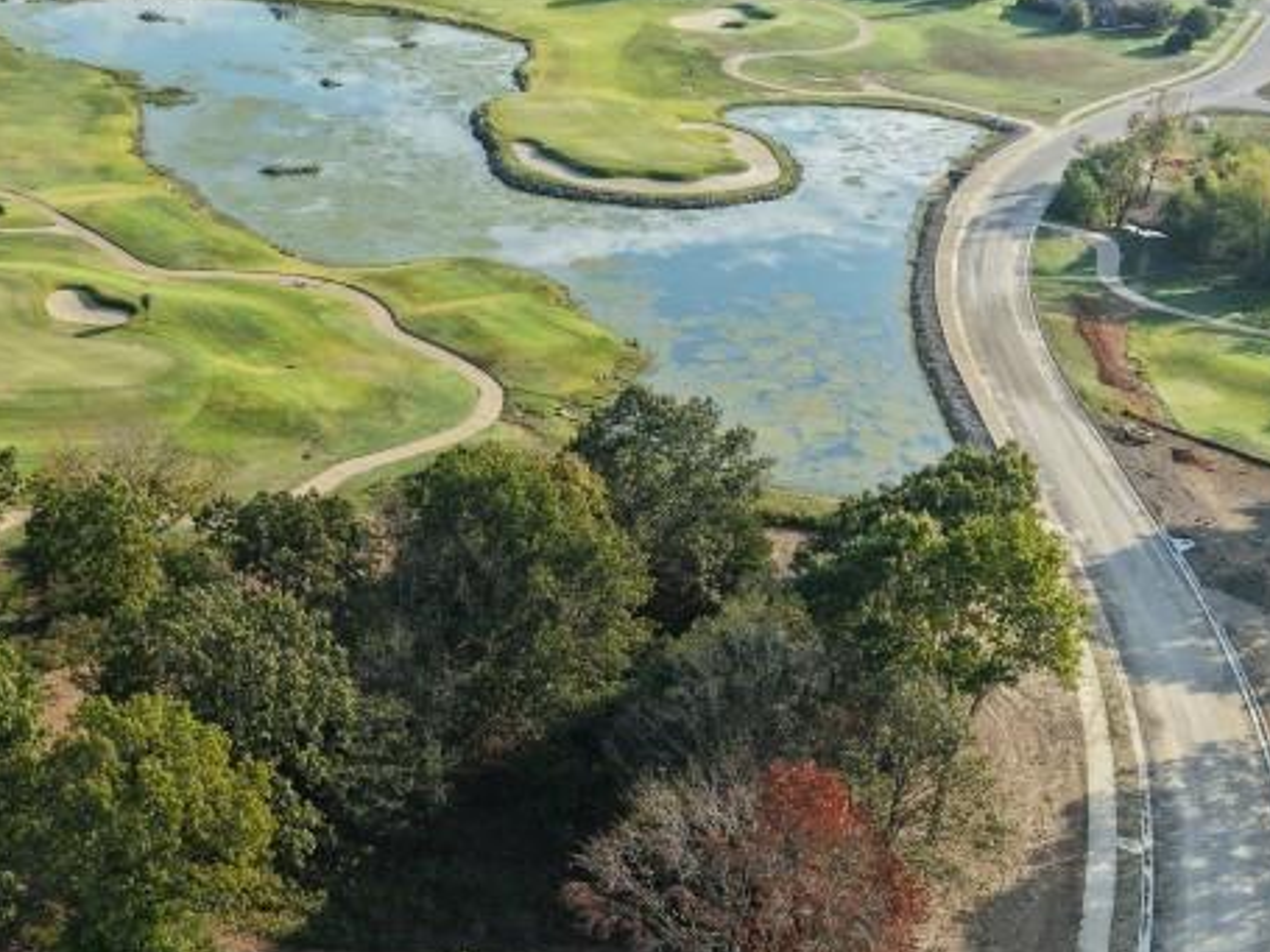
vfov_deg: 27.0
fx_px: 1981
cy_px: 561
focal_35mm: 54
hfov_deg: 34.1
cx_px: 190
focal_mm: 8.67
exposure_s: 1/2500
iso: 270
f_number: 1.8
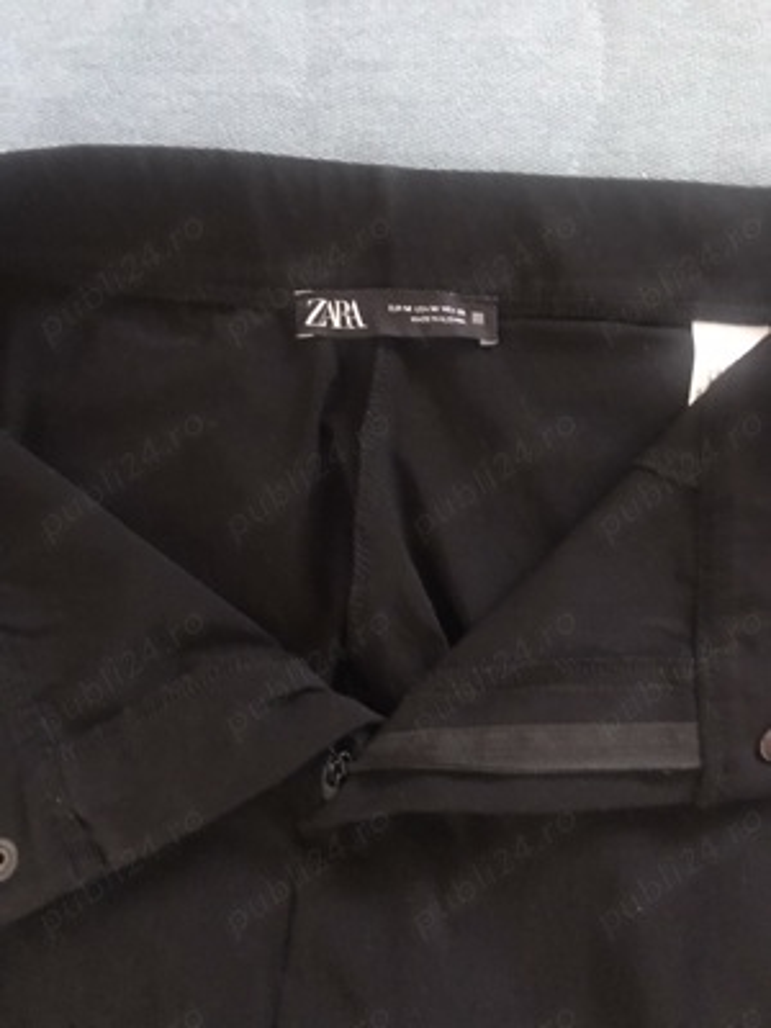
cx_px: 386
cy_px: 514
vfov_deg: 63.4
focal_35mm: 28
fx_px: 832
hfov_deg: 49.7
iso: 200
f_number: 1.8
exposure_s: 1/4
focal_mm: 3.99
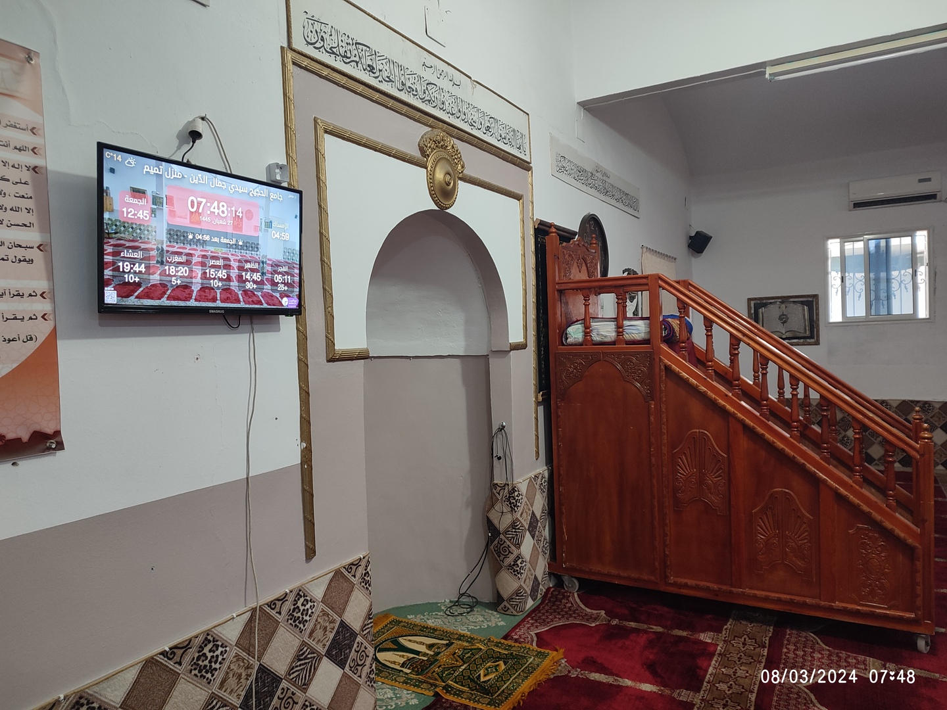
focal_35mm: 24
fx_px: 657
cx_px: 474
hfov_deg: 71.6
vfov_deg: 56.8
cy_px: 355
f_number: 1.89
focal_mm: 5.89
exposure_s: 1/33
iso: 494
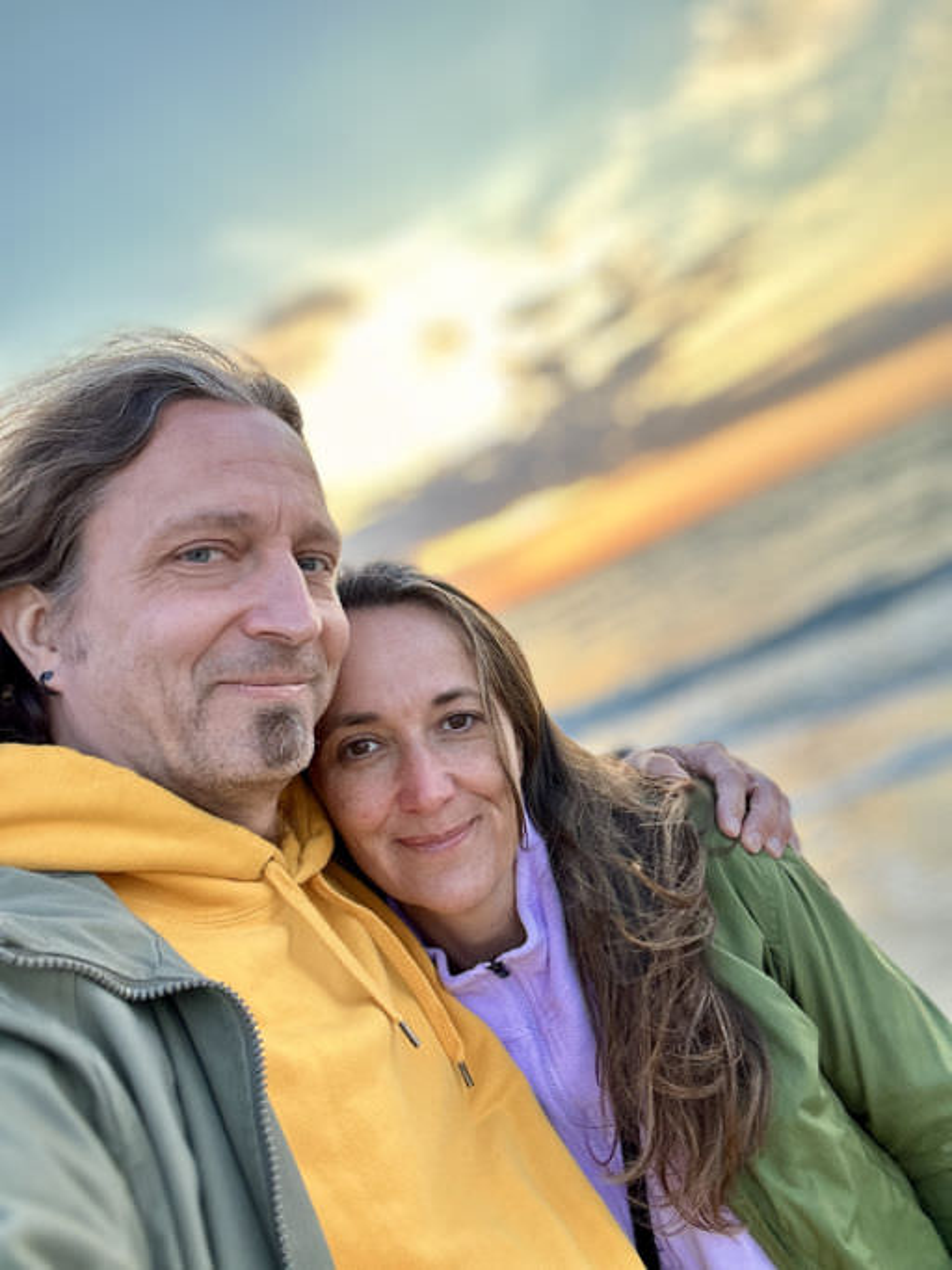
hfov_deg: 46.8
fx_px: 1100
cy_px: 635
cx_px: 476
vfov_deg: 60.0
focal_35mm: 30
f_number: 1.9
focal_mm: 2.7
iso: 25
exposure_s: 1/179
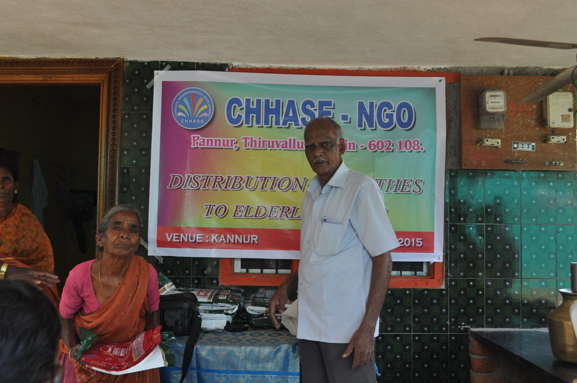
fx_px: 576
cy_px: 192
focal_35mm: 36
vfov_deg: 36.8
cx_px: 288
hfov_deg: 53.2
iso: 360
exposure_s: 1/125
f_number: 5.6
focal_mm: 24
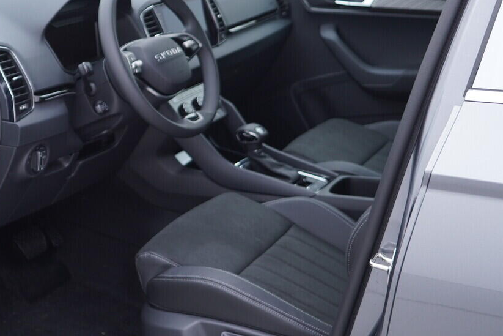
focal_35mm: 63
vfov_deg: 21.5
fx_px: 880
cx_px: 69
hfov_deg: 30.7
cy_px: 121
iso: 125
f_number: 2.8
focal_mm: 24
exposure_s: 1/40
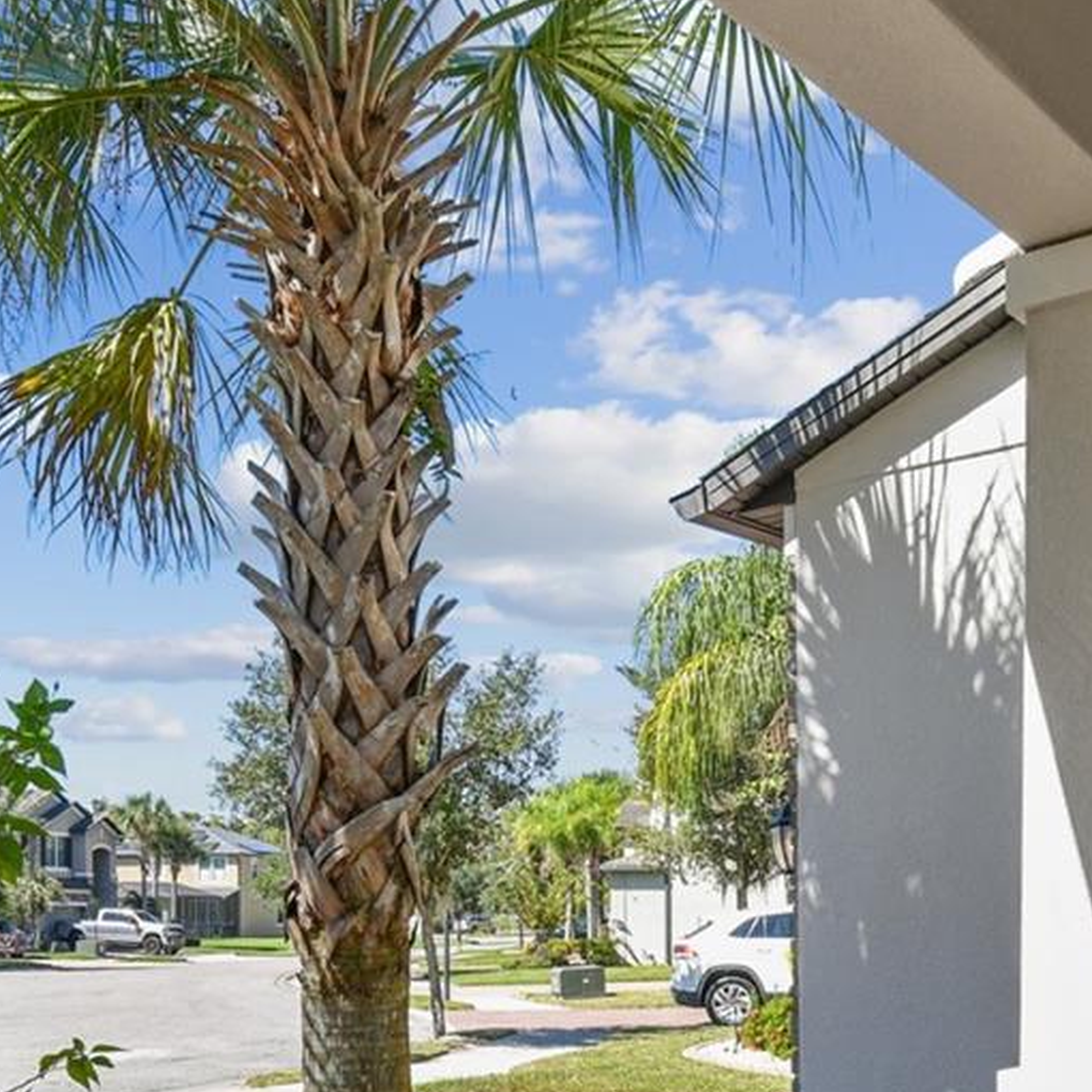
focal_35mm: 40
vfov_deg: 39.6
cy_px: 925
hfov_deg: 41.7
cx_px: 462
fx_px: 1428
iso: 100
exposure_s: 1/60
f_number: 7.1
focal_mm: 10
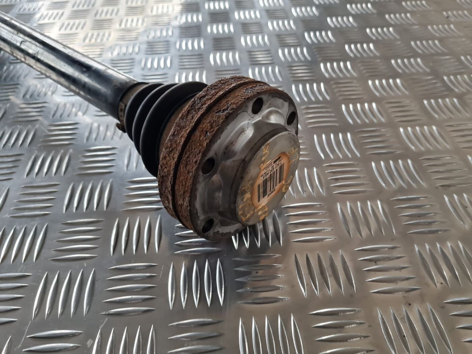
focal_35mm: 26
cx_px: 236
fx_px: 355
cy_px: 177
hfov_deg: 67.3
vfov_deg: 53.1
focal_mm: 5.4
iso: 250
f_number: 1.8
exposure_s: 1/100
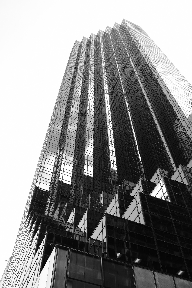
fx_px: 280
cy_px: 144
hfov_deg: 37.8
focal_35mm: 35
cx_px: 96
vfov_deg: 54.5
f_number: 8
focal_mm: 23
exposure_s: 1/140
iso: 800
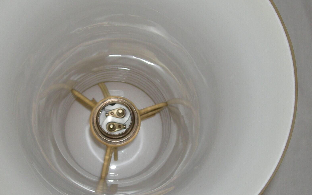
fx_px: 621
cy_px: 110
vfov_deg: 17.9
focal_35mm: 73
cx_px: 127
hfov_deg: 28.2
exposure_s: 1/30
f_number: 2.8
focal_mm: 5.7
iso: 50
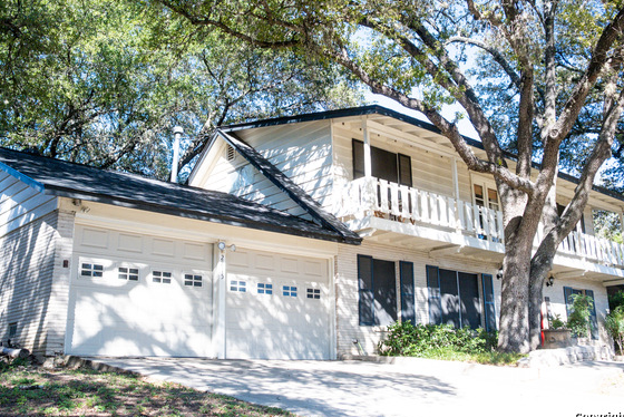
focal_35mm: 40
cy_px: 198
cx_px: 306
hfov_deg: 48.4
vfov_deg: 33.4
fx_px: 694
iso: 1600
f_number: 3.2
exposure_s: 1/3200
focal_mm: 23
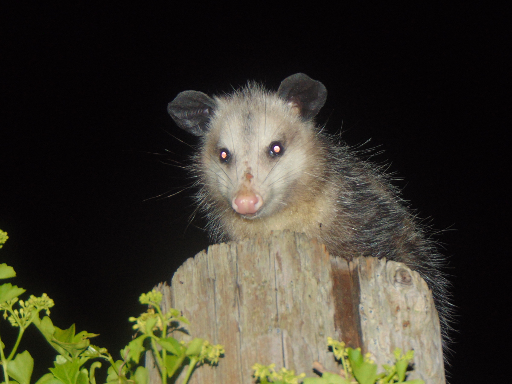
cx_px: 256
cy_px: 192
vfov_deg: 9.1
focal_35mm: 164
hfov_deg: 12.0
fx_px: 2426
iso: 200
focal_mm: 29.5
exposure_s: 1/60
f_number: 4
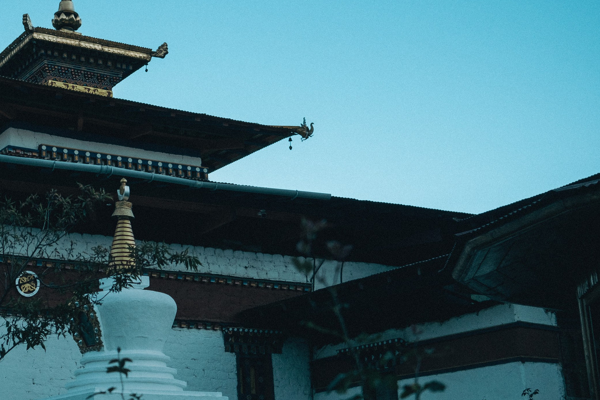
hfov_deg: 28.7
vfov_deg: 19.7
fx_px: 1150
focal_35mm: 69
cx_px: 129
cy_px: 139
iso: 320
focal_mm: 23
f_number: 1.4
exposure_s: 1/4400
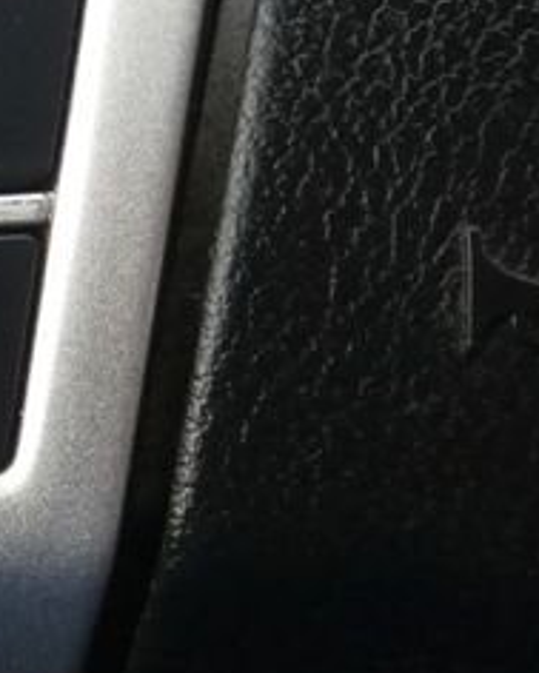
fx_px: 1774
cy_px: 305
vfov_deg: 21.5
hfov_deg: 15.7
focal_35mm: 89
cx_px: -294
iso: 250
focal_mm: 3.7
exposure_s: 1/60
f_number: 5.6
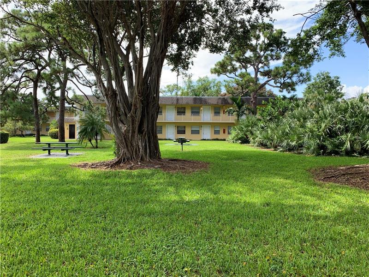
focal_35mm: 26
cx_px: 184
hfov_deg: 67.3
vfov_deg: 53.1
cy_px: 138
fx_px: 277
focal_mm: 4.25
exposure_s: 1/523
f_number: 1.8
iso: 25
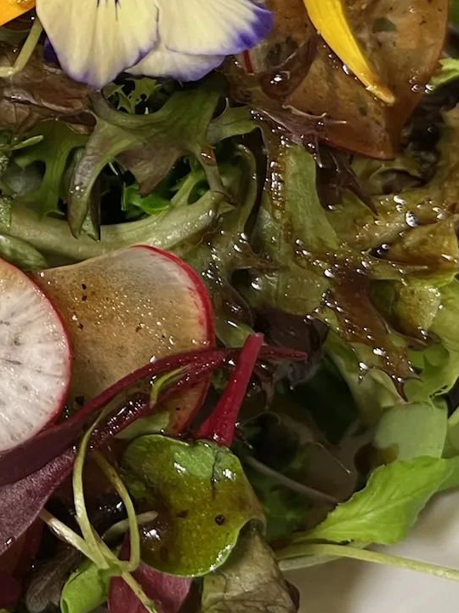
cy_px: 67
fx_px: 1308
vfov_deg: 25.5
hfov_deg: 18.4
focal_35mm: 74
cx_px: -157
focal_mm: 5.7
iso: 400
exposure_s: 1/60
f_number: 1.5
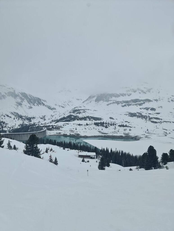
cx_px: 87
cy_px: 116
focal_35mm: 25
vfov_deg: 69.4
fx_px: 167
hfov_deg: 54.9
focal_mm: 7
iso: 50
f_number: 1.8
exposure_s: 1/2416
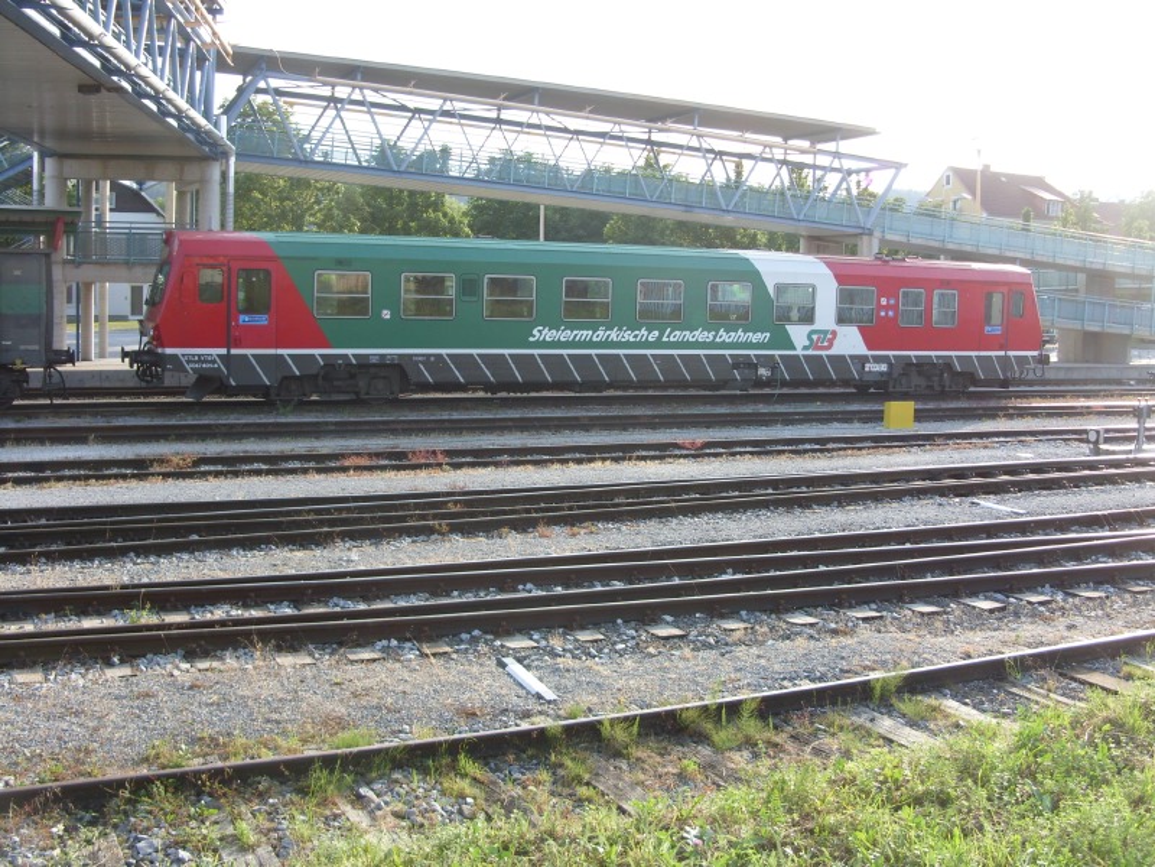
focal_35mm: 38
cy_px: 434
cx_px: 578
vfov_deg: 37.7
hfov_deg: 49.0
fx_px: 1268
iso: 50
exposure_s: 1/250
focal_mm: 6.3
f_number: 2.8
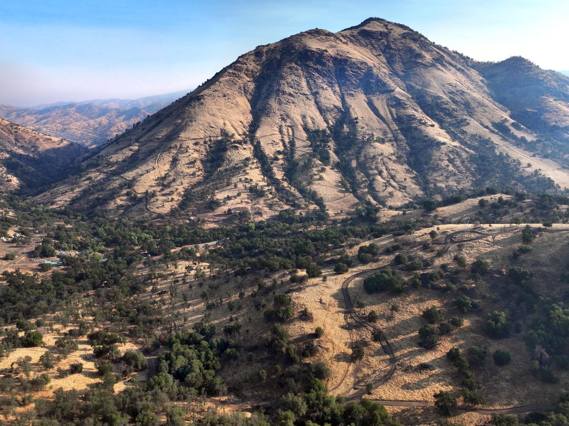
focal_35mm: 24
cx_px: 284
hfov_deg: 71.6
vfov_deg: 56.8
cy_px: 213
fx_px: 394
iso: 210
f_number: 2.8
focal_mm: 12.29
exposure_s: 1/3200
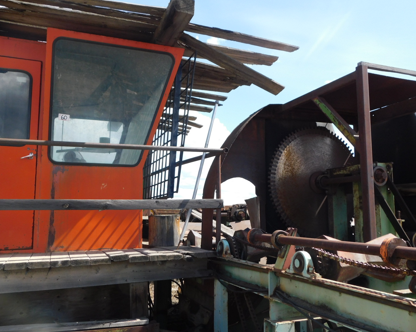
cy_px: 168
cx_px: 211
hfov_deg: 55.7
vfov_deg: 45.8
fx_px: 394
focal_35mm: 32
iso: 125
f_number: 3.2
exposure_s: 1/640
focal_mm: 5.3
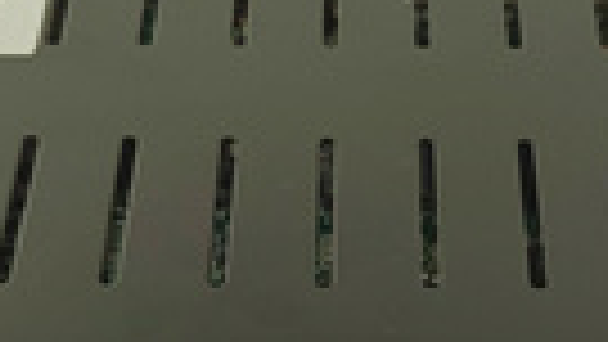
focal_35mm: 93
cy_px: 529
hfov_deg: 22.9
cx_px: 347
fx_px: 1500
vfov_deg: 12.3
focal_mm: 5.52
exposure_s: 1/50
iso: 1575
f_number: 1.9
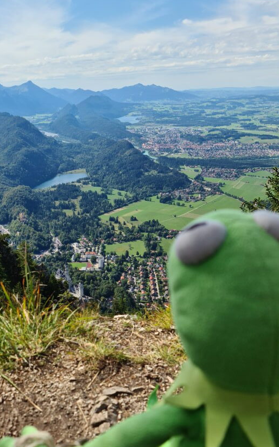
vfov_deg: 58.1
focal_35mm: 33
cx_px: 77
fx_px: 401
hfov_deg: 37.6
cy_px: 220
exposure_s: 1/912
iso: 50
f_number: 1.8
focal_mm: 7
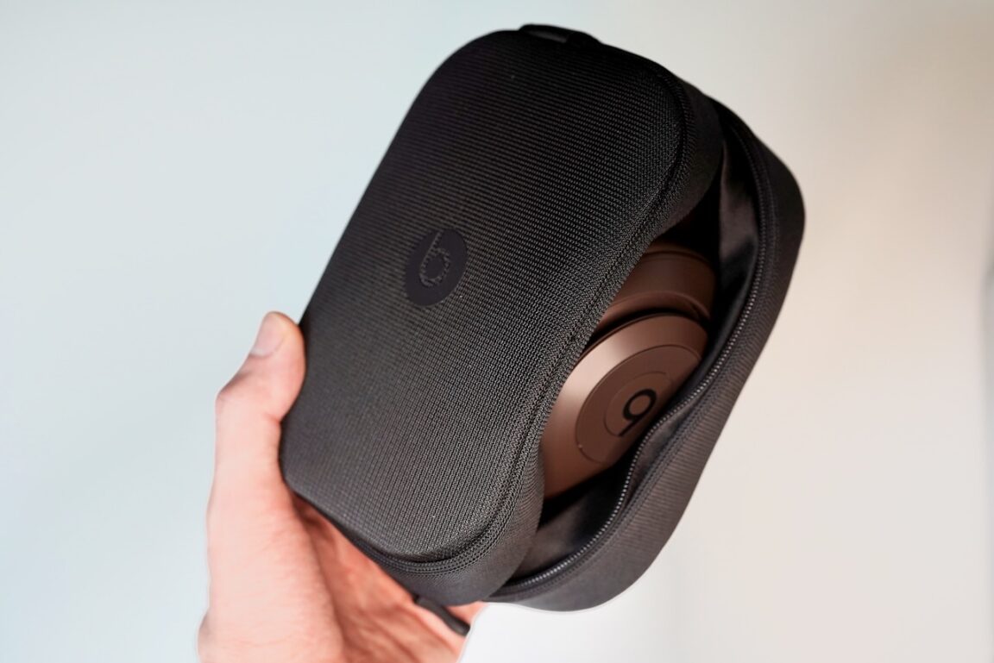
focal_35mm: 50
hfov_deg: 39.6
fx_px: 1381
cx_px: 497
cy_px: 332
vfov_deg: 27.0
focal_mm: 50
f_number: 5
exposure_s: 1/100
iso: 1000
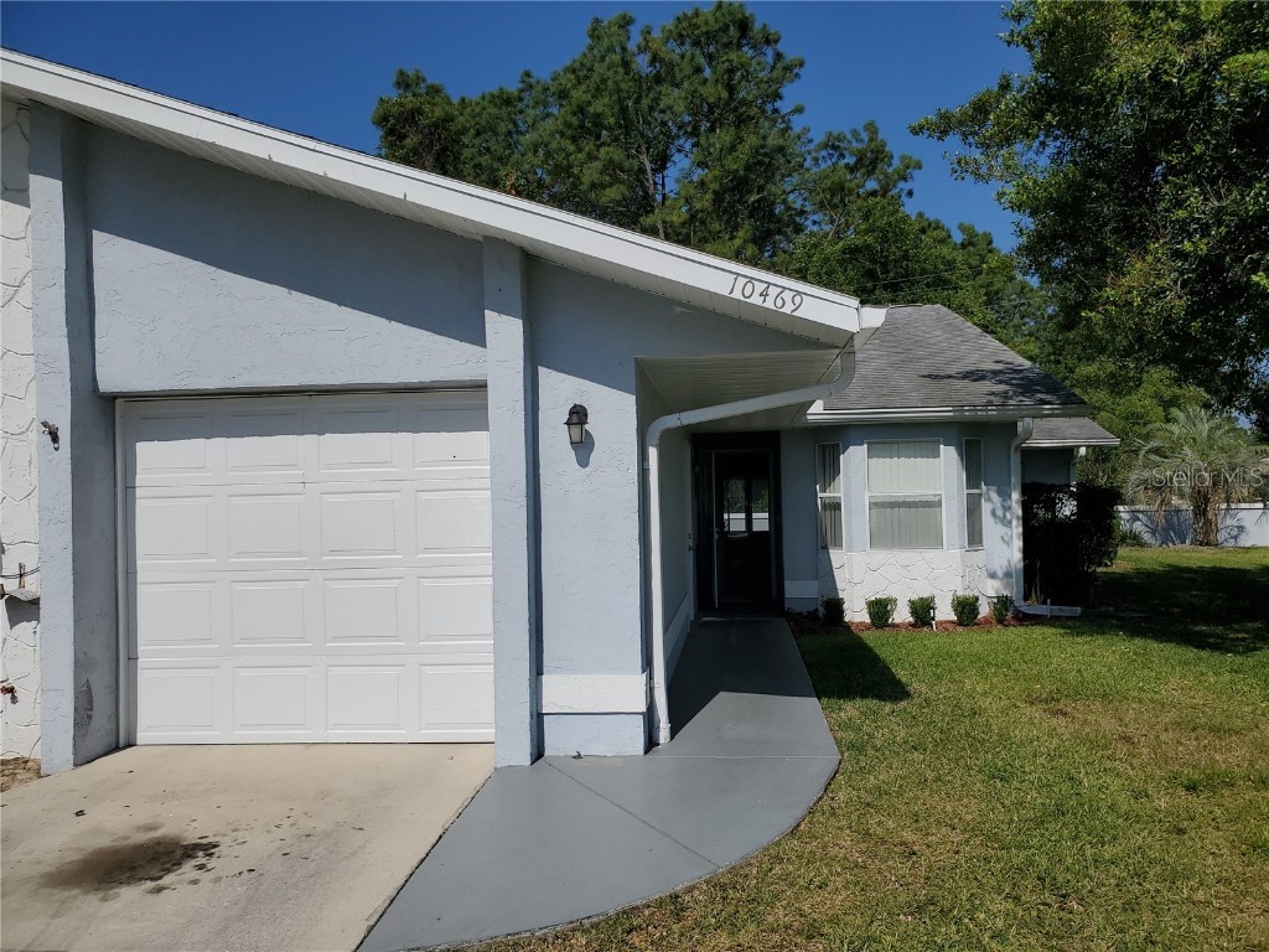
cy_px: 476
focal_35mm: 26
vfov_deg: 53.1
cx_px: 634
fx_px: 953
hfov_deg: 67.3
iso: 50
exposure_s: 1/4991
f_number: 2.4
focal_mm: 4.3
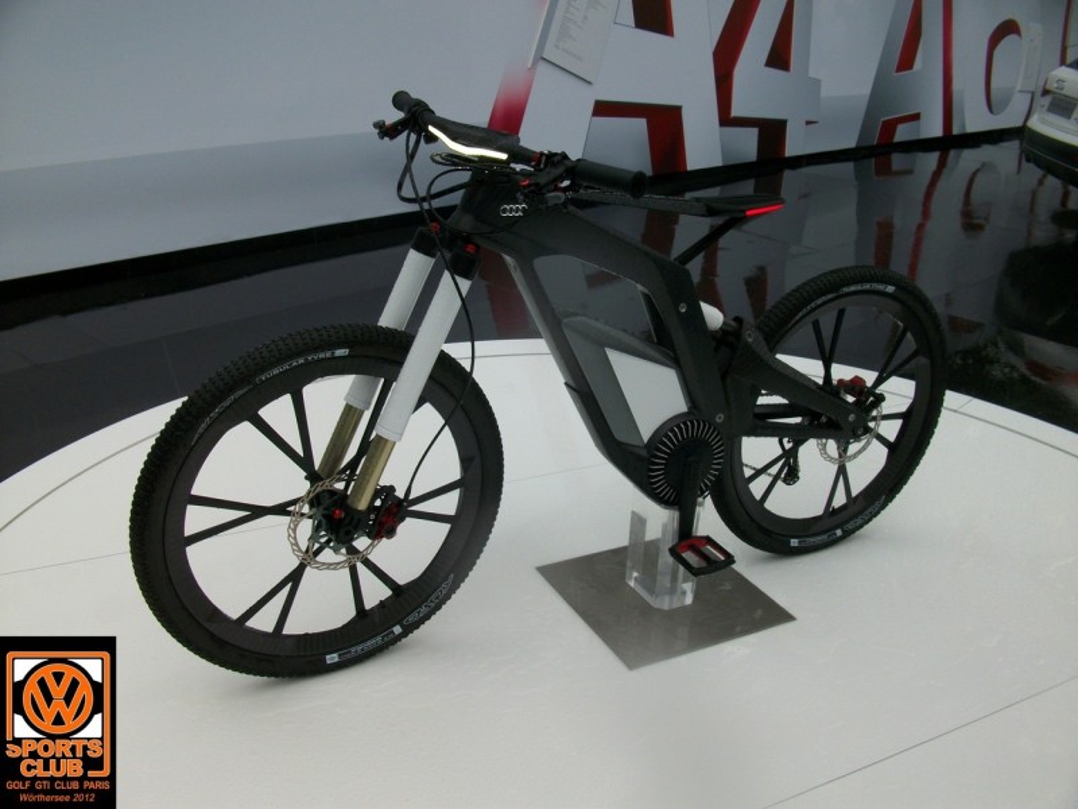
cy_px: 404
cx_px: 539
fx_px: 1059
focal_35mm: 34
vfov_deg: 41.8
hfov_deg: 54.0
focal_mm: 5.7
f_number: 5.5
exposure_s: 1/166
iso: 80
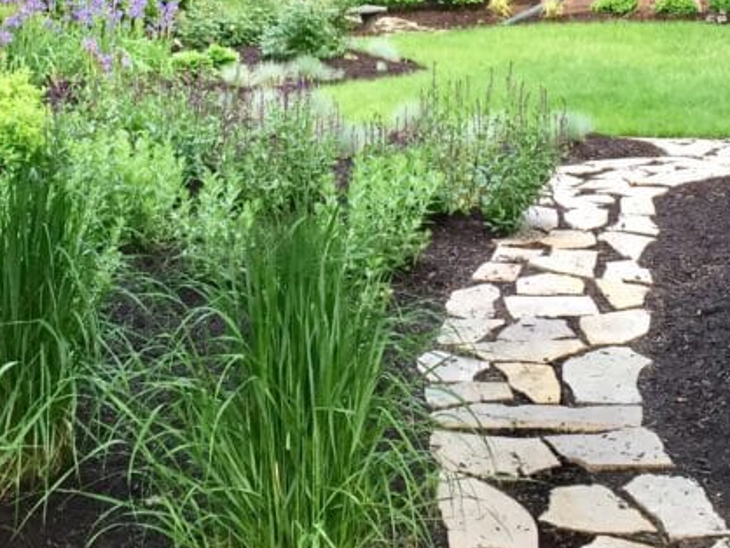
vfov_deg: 20.1
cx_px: 431
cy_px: 3
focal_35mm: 71
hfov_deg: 27.3
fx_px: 1498
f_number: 2.2
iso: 80
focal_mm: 4.15
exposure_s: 1/30
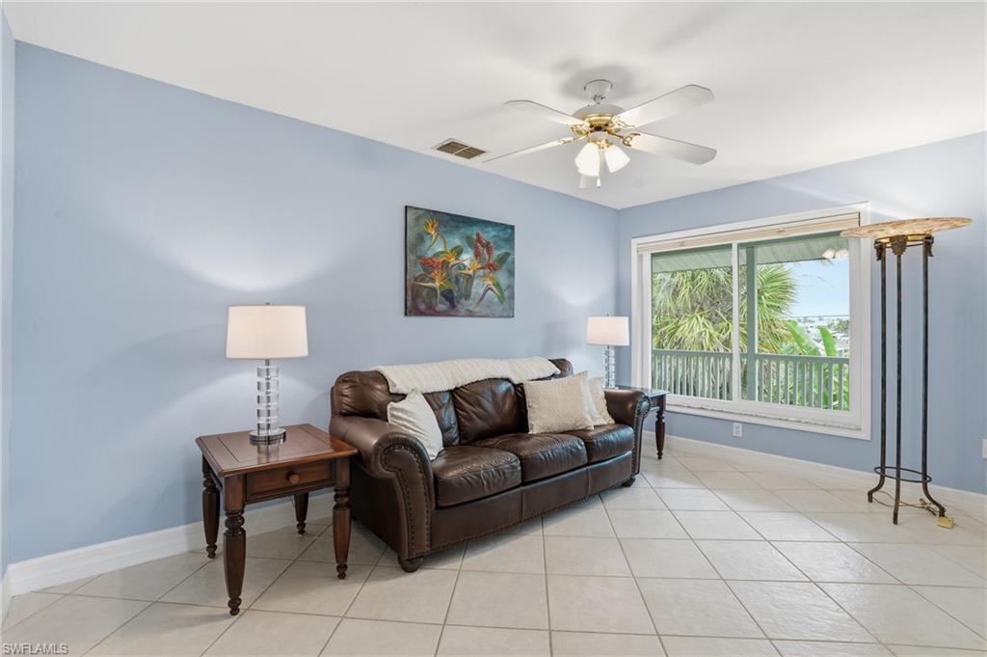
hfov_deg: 96.8
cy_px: 328
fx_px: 438
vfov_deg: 73.7
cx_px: 494
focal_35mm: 16
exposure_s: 1/60
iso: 400
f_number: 9
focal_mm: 16
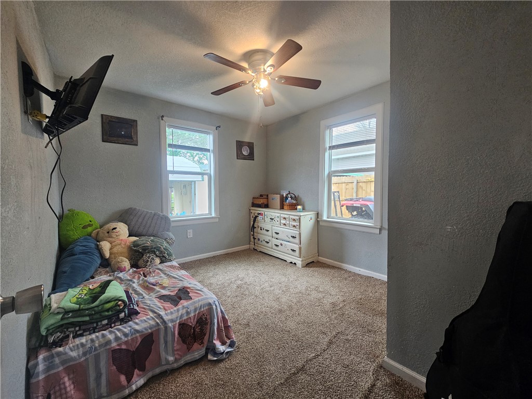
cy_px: 200
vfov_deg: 89.9
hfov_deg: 106.2
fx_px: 200
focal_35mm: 13
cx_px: 266
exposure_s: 1/60
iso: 125
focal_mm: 2.2
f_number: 2.2
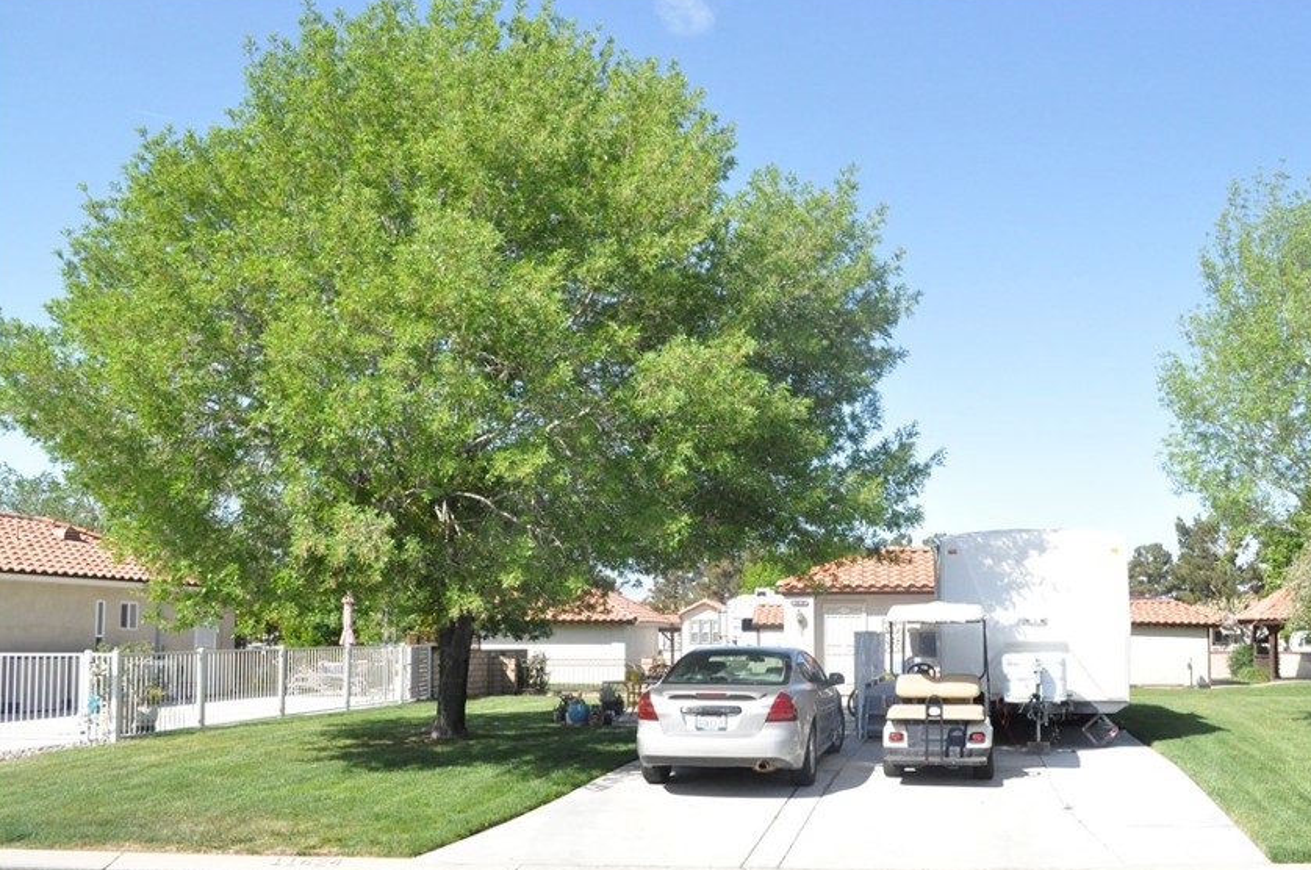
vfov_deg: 39.7
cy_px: 512
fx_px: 1200
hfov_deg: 56.8
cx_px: 788
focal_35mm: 33
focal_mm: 18
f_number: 7.1
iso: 2500
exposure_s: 1/4000
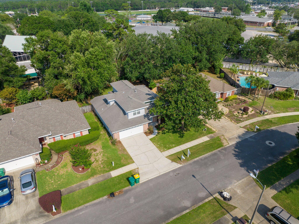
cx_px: 150
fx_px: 207
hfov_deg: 71.6
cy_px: 112
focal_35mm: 24
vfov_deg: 56.8
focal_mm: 12.29
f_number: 2.8
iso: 110
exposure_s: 1/1600
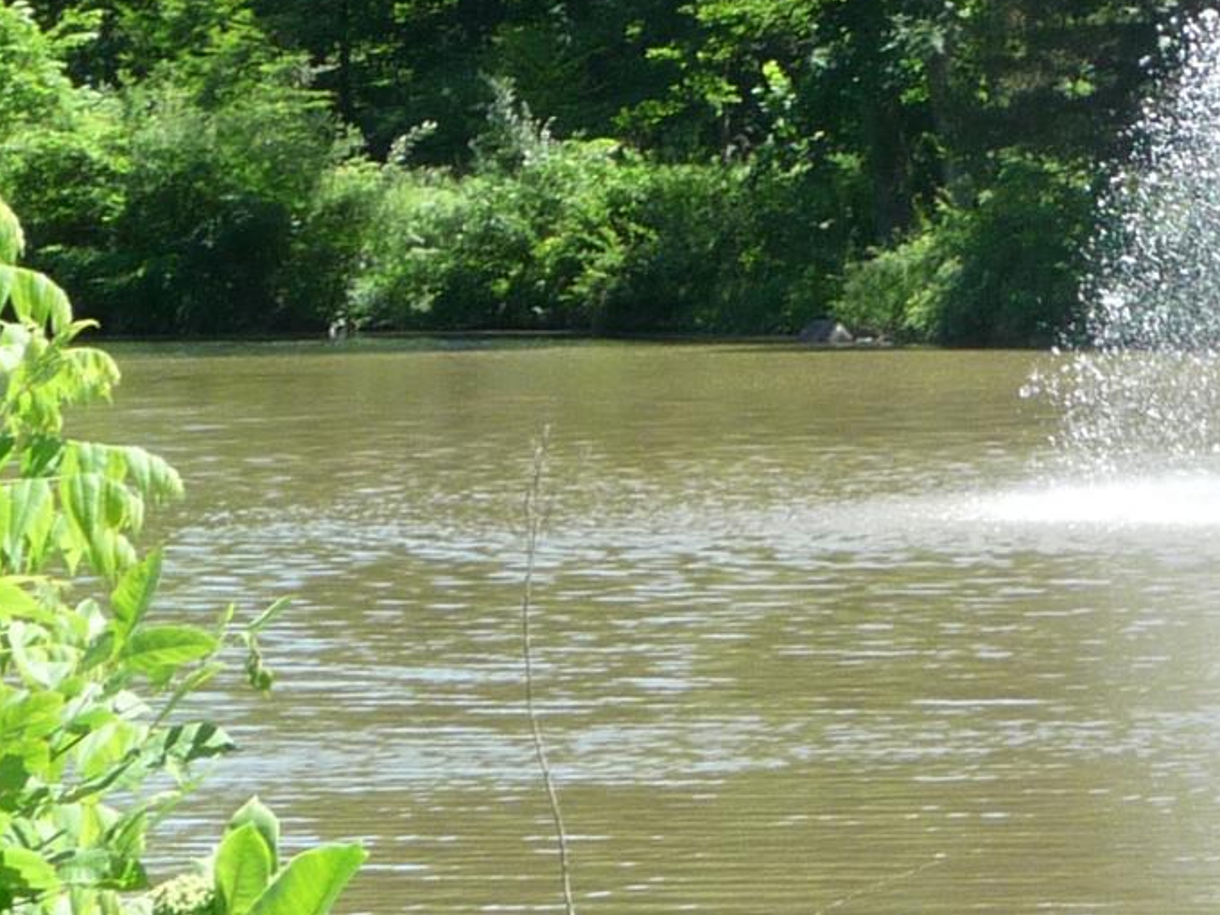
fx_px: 8494
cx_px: 1726
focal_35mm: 241
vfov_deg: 6.2
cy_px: 203
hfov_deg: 8.1
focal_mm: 10.5
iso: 100
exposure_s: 1/200
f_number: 4.5
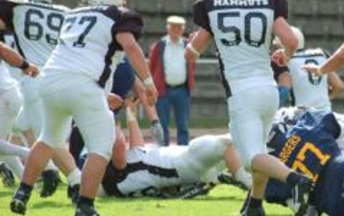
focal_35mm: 491
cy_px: 56
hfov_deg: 4.3
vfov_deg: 2.7
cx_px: 291
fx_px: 4609
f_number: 4.8
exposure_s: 1/1000
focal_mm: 170
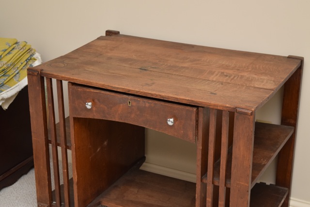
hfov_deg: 28.1
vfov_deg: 18.9
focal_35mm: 72
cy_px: 104
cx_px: 155
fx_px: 620
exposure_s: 1/125
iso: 800
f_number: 5.6
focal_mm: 48
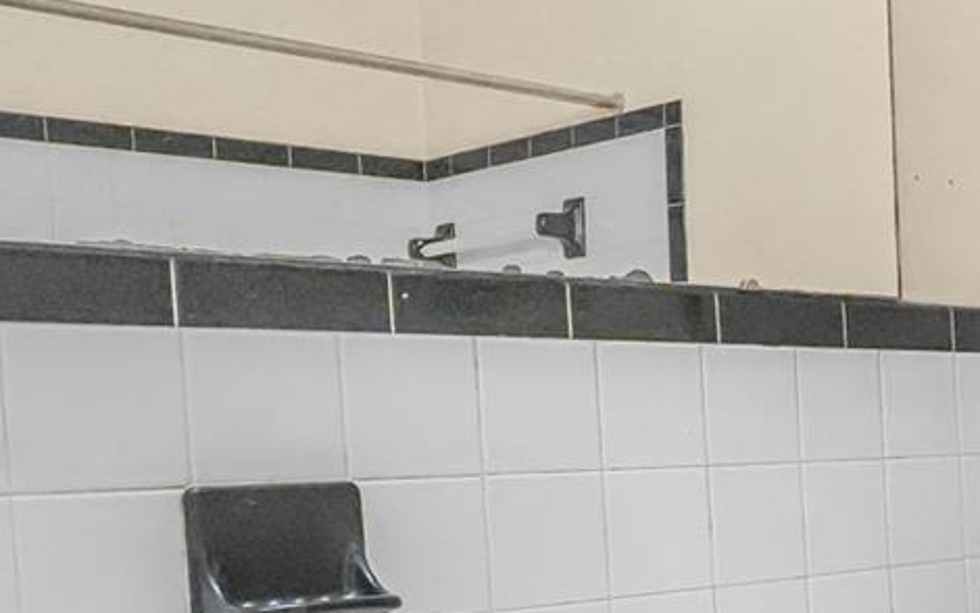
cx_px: 1230
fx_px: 1576
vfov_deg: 21.5
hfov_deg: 29.0
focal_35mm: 59
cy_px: 550
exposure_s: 1/60
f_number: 8
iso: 12800
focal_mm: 17
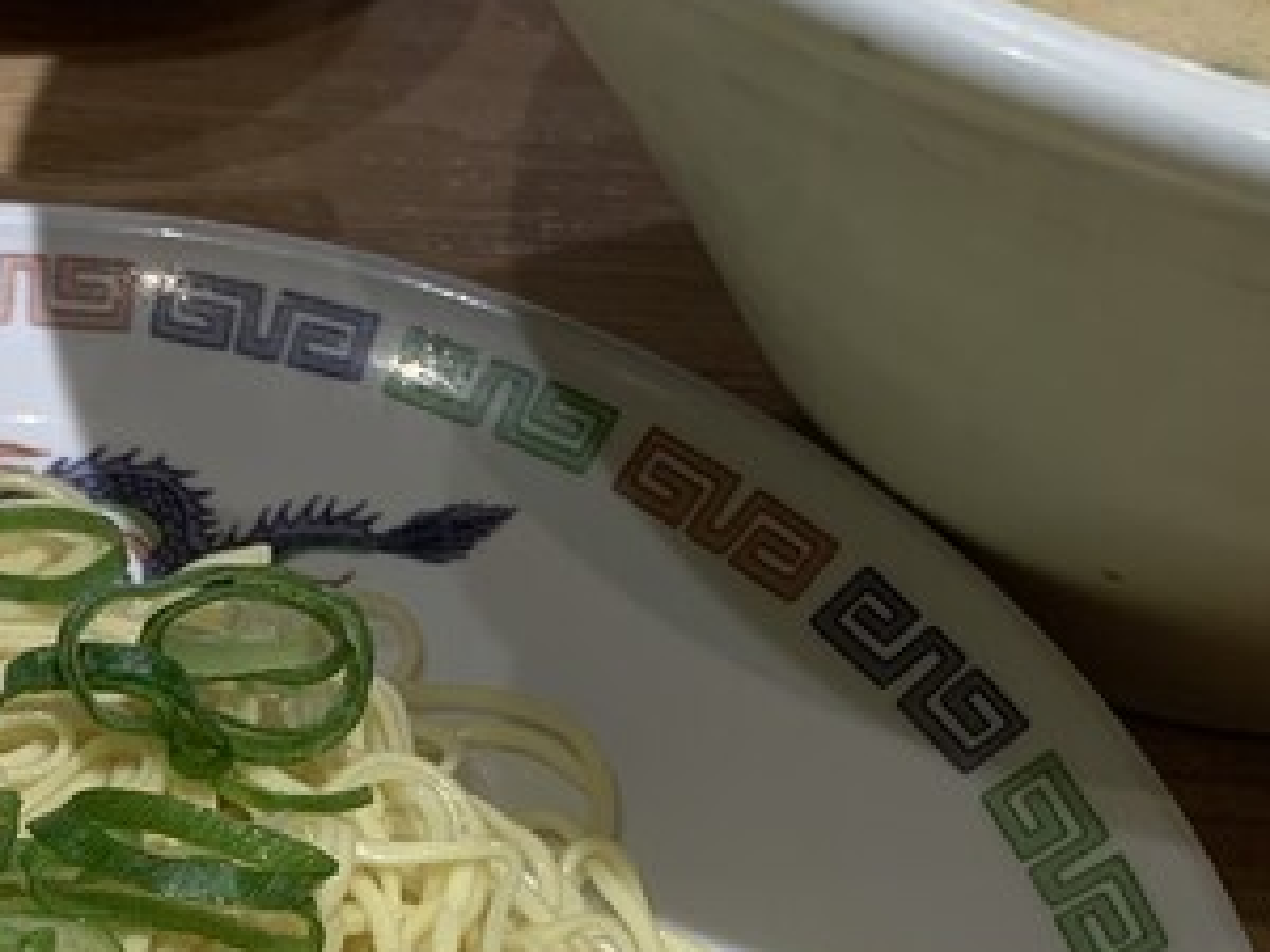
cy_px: 869
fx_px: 2862
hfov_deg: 24.4
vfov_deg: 18.6
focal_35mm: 78
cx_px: 161
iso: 64
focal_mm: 4.25
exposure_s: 1/100
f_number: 1.8
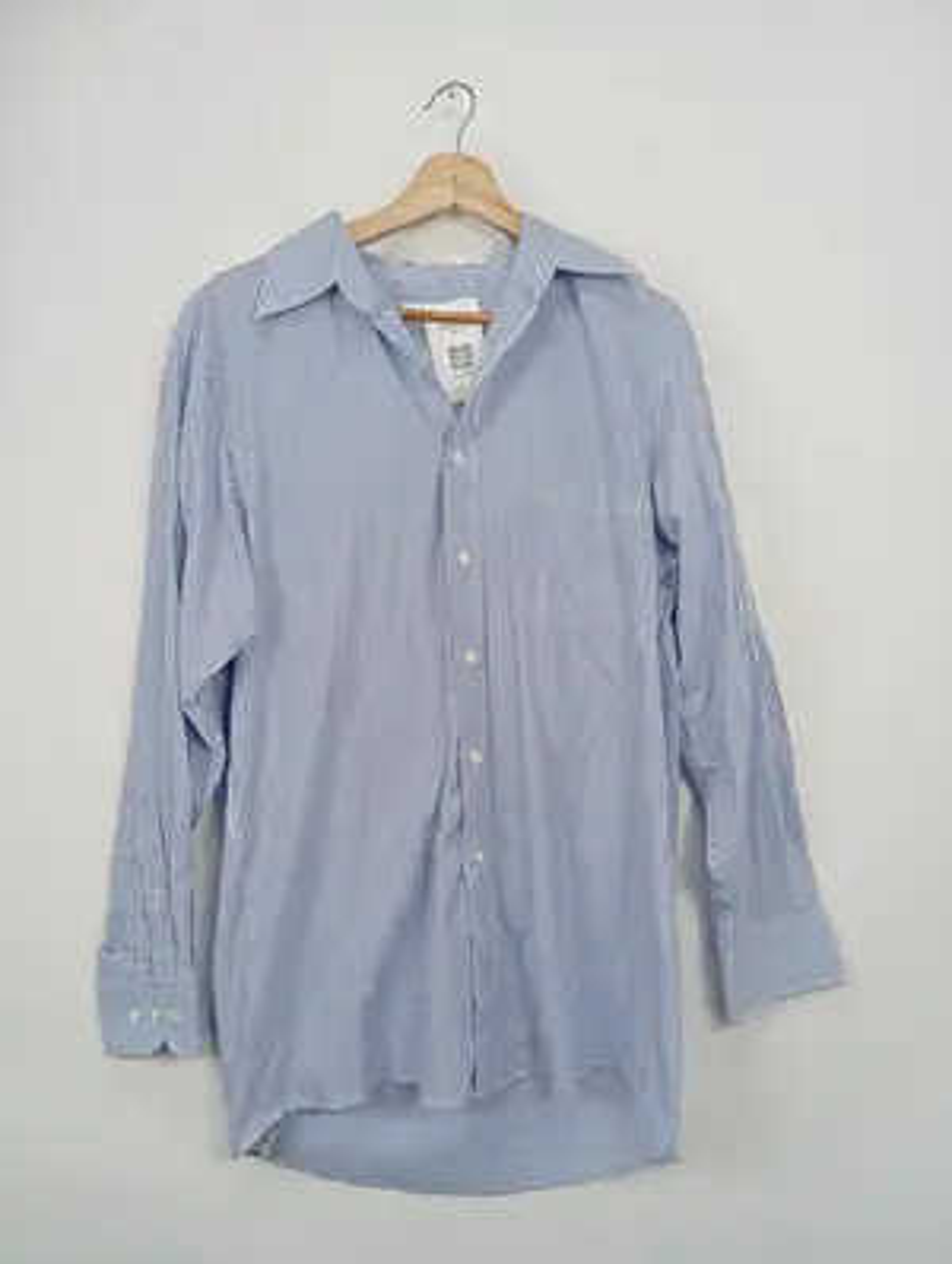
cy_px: 632
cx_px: 476
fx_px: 1023
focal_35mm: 28
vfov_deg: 63.4
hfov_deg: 49.9
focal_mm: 4.22
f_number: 1.8
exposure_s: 1/100
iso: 76
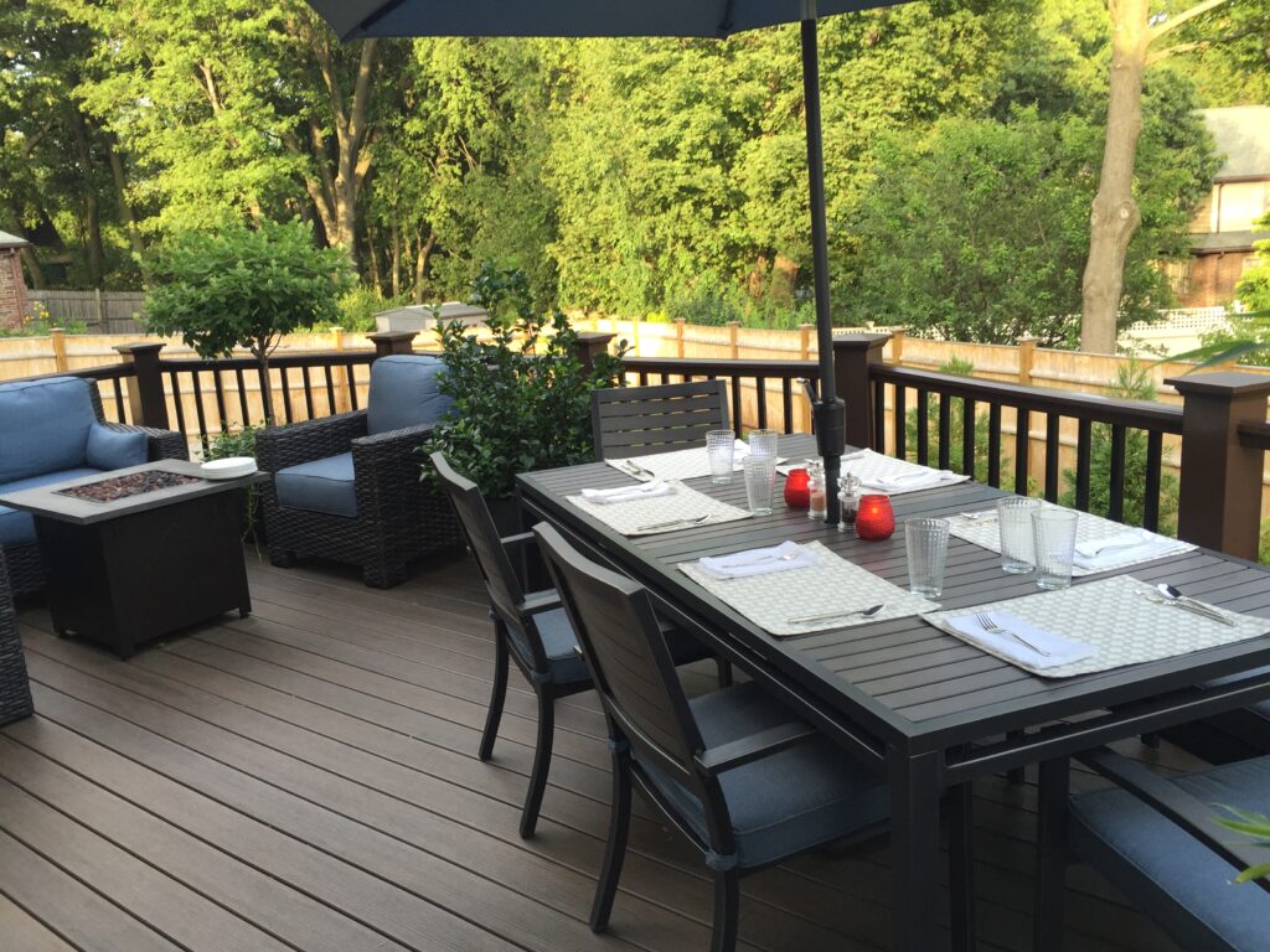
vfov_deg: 48.2
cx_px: 635
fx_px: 1064
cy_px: 476
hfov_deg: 61.7
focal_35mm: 29
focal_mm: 4.15
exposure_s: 1/120
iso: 40
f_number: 2.2
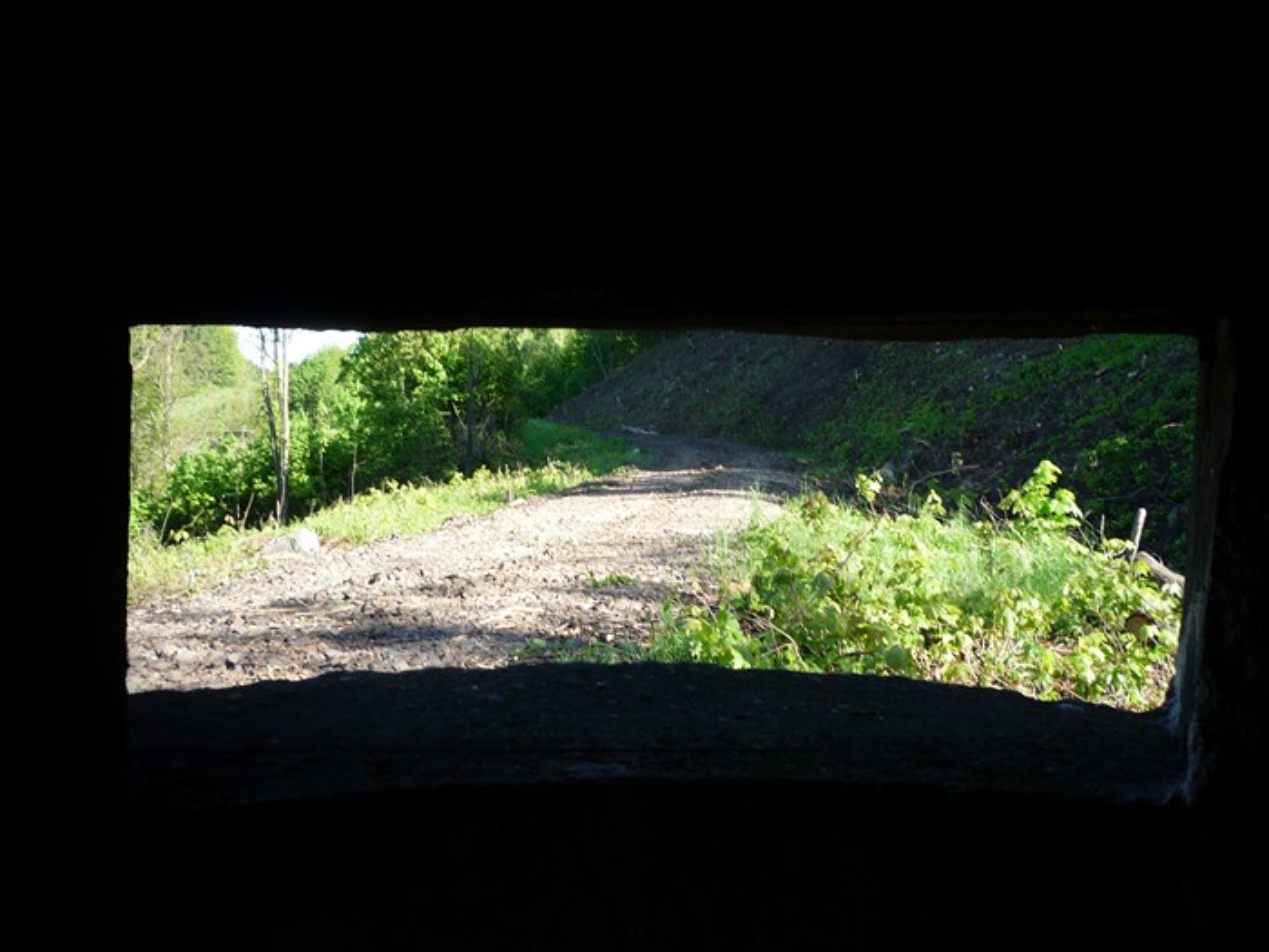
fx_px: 1173
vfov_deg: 44.2
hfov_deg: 56.8
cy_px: 476
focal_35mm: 32
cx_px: 634
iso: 100
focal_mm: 5.2
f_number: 4
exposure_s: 1/125
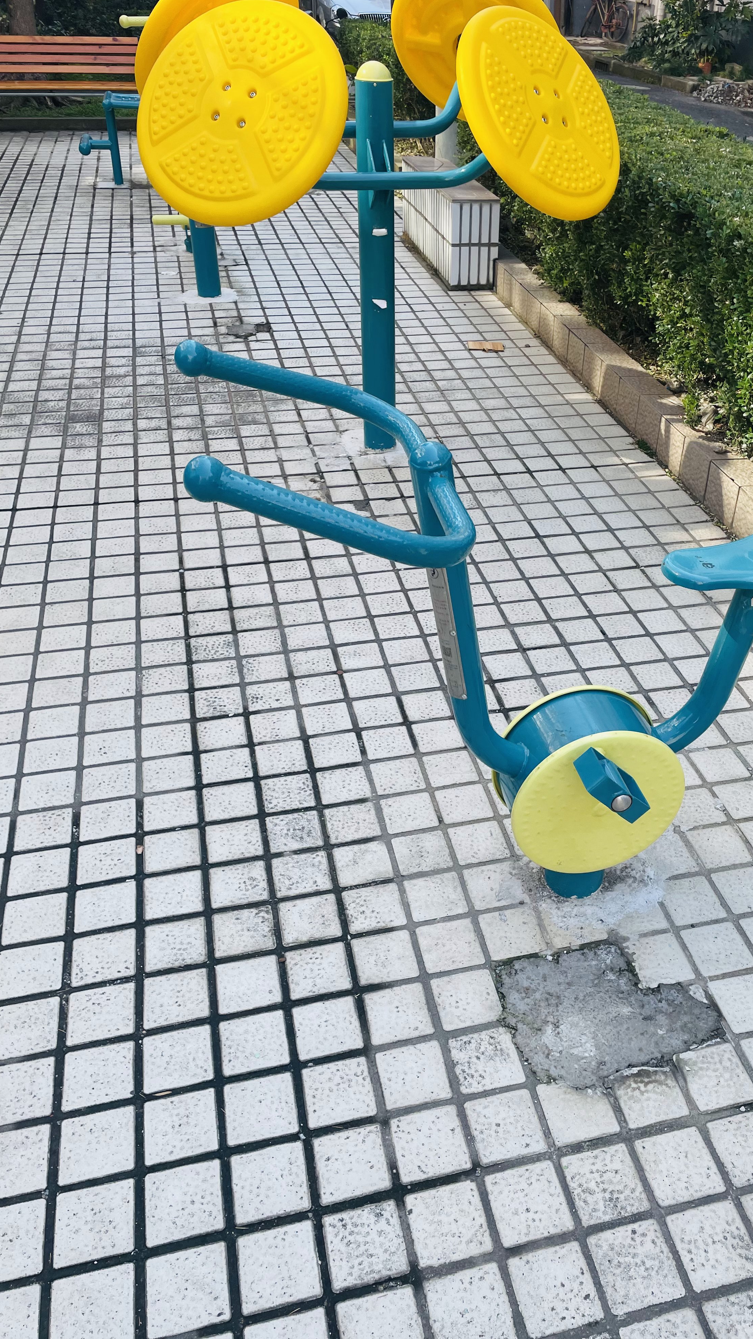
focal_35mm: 29
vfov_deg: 66.1
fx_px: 1029
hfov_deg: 39.9
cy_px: 675
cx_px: 463
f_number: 1.6
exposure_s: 1/502
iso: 32
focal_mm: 4.2
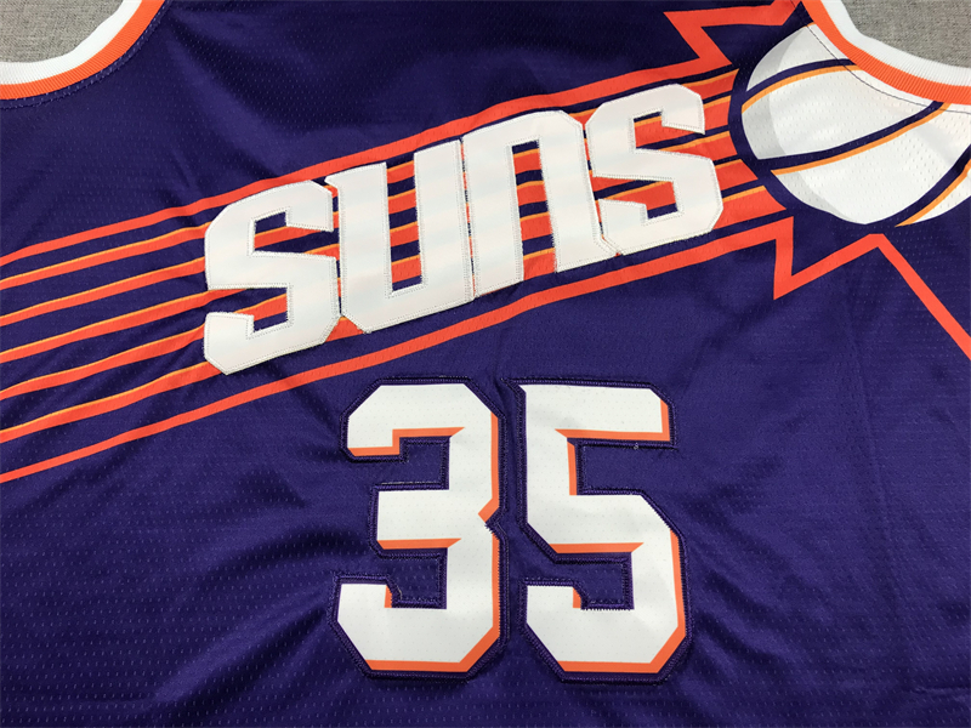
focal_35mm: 28
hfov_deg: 63.4
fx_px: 785
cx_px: 486
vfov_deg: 49.7
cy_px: 364
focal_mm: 3.99
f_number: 1.8
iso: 25
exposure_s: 1/100
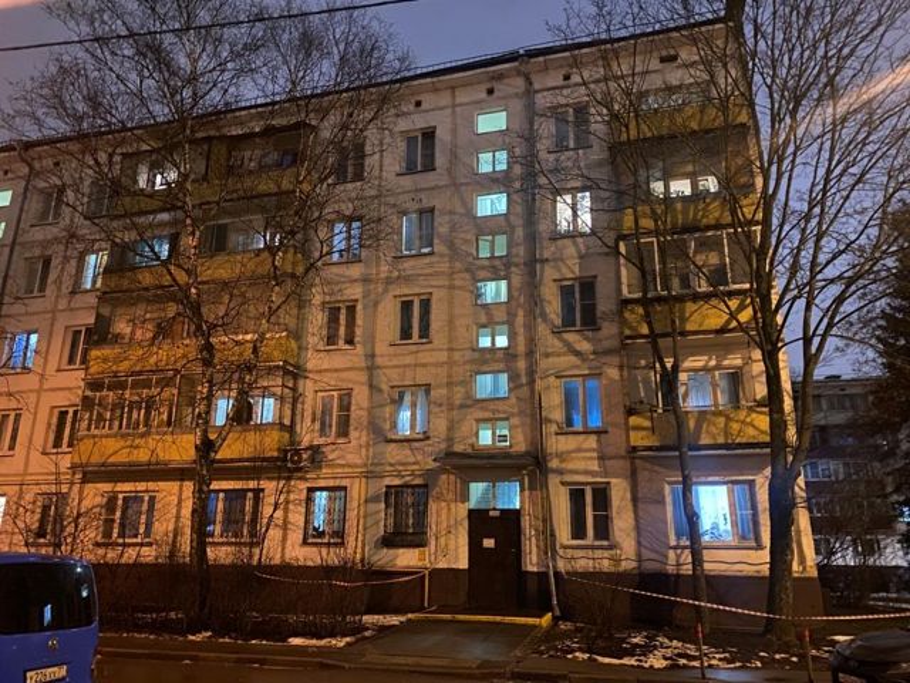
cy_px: 342
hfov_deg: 67.3
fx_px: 683
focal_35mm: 26
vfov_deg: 53.1
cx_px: 455
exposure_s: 1/8
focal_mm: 4.25
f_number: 1.8
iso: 640
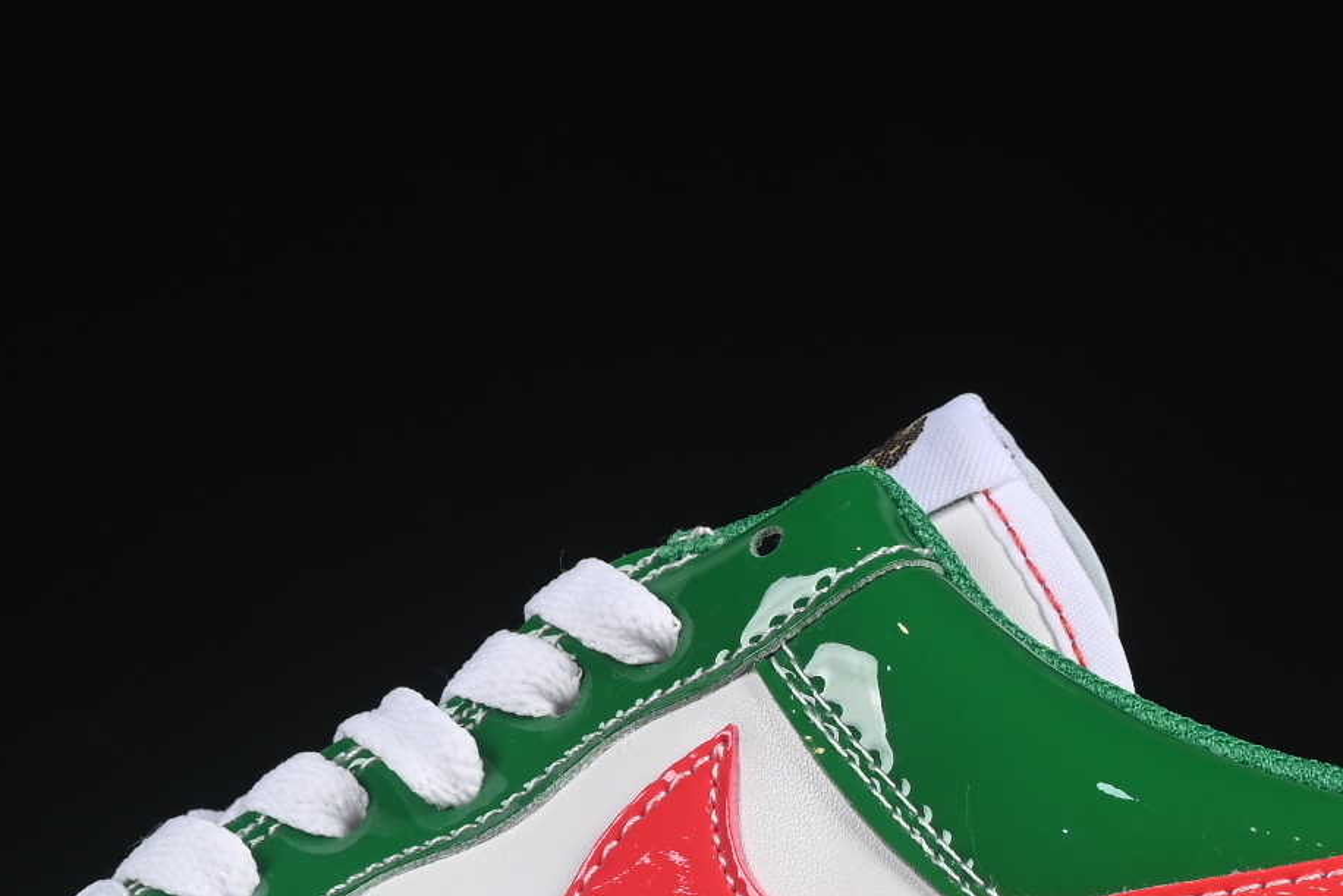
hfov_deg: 9.0
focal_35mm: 228
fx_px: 8506
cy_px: 839
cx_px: 557
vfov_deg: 6.0
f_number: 8
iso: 160
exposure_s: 1/80
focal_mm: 50
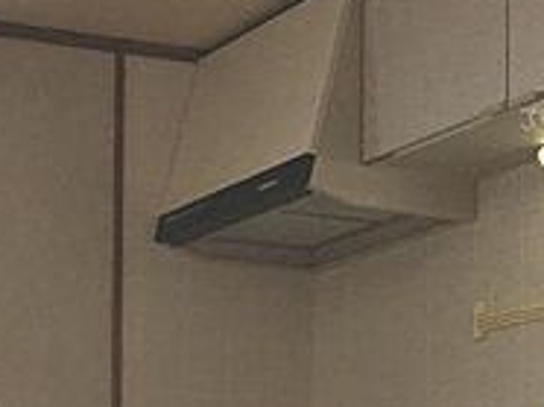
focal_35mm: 100
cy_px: 682
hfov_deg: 17.3
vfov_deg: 13.5
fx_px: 1570
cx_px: -322
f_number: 2.2
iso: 25
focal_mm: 4.15
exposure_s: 1/693
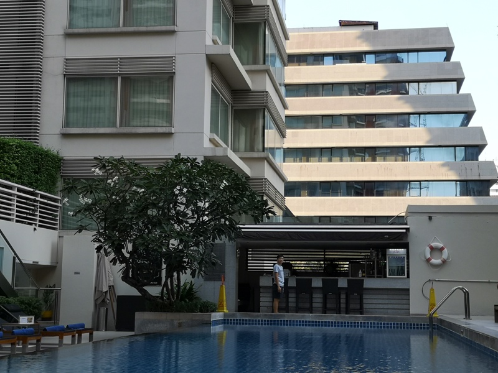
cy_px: 186
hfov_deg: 34.3
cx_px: 249
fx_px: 806
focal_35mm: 56
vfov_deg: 26.1
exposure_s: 1/556
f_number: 1.8
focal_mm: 3.95
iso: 50
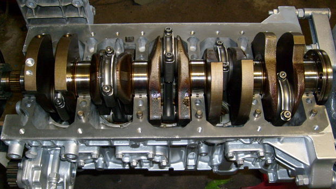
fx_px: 347
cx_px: 165
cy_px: 108
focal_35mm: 39
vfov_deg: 30.4
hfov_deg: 51.6
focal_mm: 5.8
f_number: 2.8
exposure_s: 1/45
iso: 100
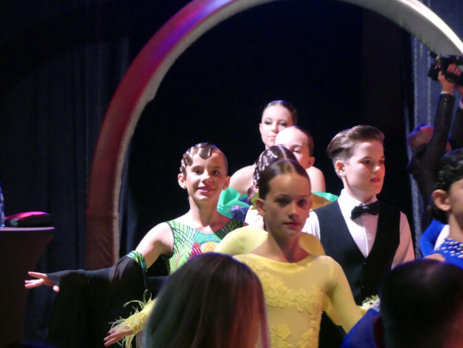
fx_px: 2649
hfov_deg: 10.0
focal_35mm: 198
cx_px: 232
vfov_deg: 7.5
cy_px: 174
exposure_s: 1/80
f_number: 2.8
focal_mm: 35.6
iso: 1250
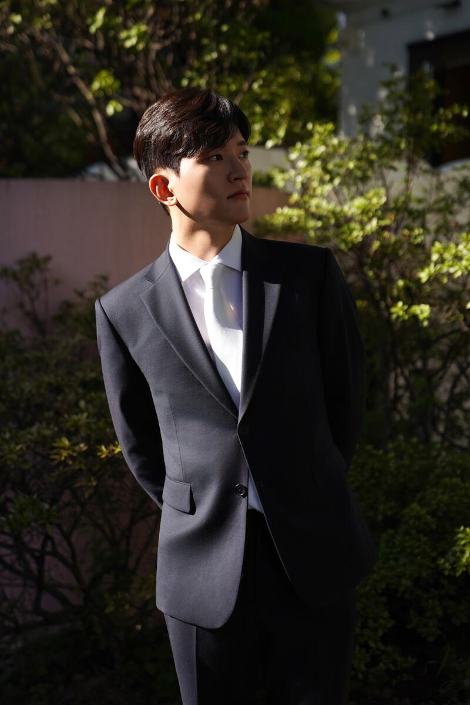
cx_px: 235
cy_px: 352
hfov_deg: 22.6
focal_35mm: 60
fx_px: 1175
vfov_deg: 33.4
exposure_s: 1/3200
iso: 400
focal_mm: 60
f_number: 2.8
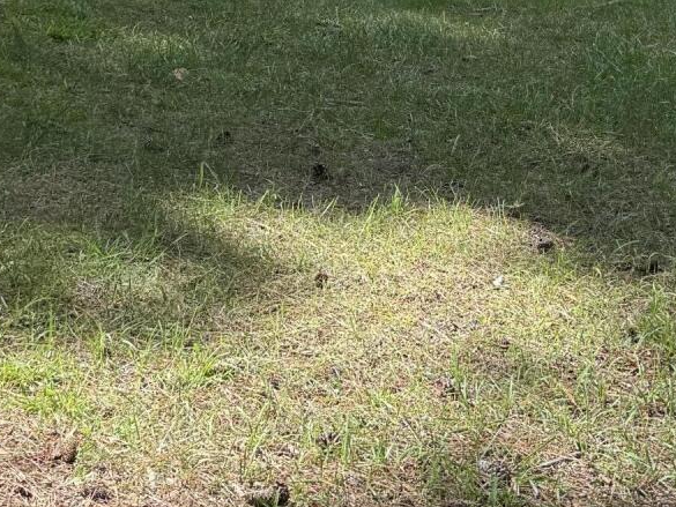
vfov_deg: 16.8
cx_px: 445
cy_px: -177
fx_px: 1602
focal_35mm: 82
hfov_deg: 23.7
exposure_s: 1/665
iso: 80
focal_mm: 6.76
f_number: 1.78
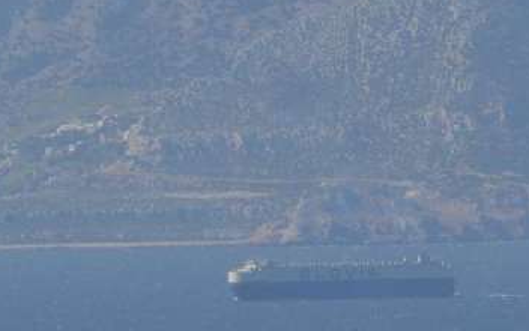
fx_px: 20054
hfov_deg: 1.5
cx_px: 298
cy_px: 47
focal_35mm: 1391
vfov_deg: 0.9
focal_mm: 600
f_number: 18
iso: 250
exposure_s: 1/250
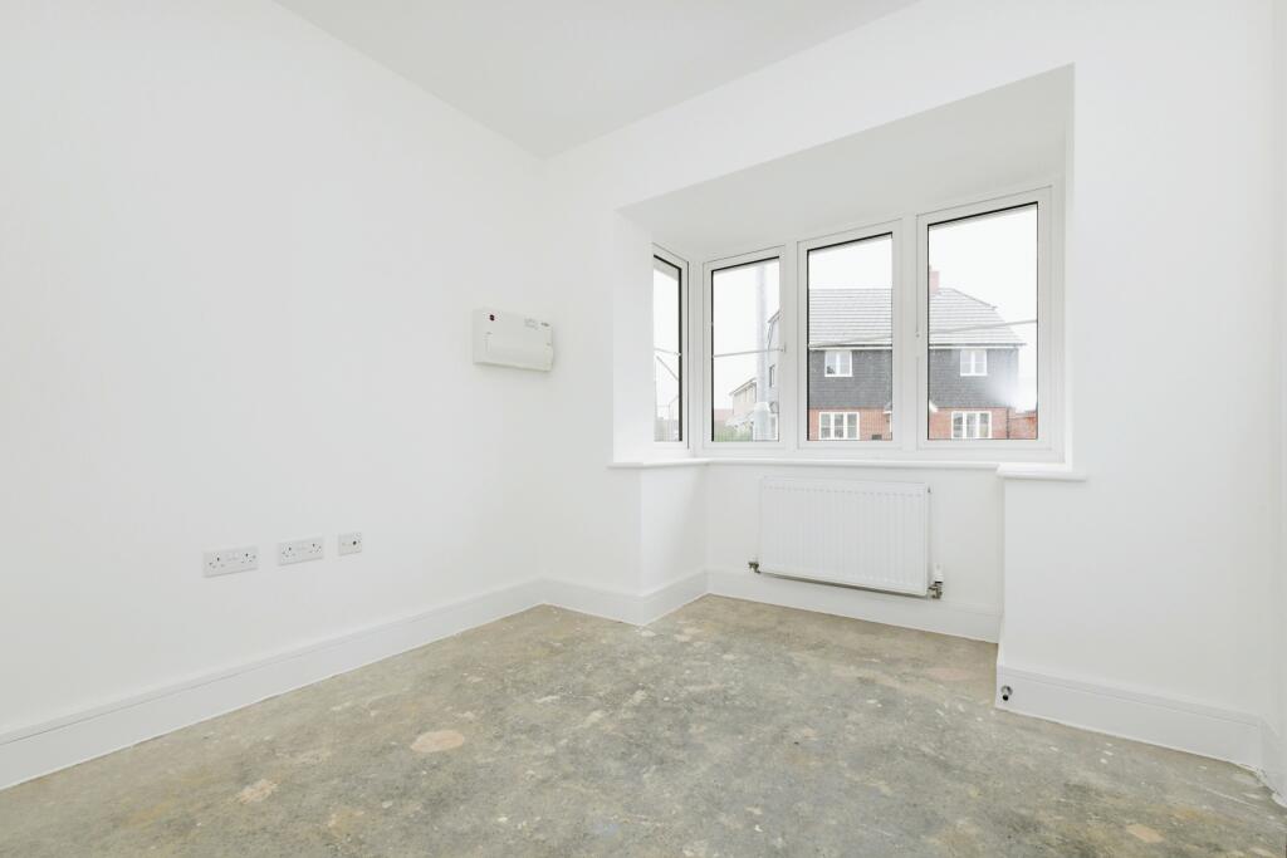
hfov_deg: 100.4
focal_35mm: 15
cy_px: 429
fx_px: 536
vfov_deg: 77.3
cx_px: 644
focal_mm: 15
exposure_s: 1/200
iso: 800
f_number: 11
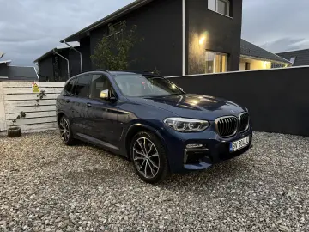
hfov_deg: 71.6
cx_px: 154
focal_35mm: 24
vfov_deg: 56.8
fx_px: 214
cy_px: 116
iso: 1000
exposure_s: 1/31
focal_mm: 6.76
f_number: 1.78
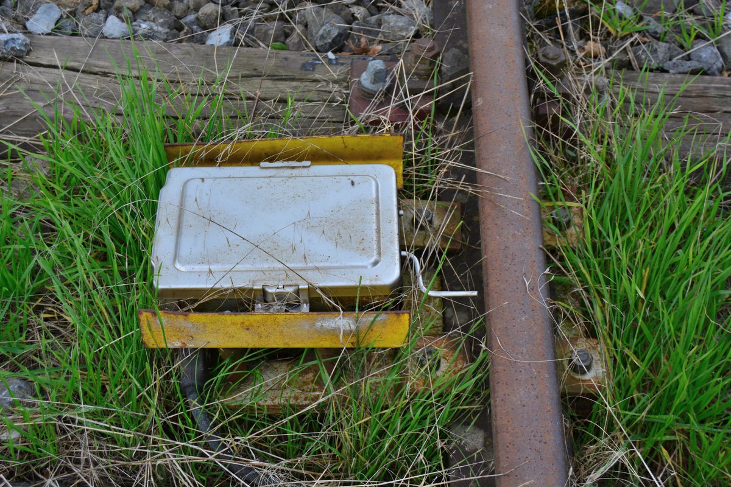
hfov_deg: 35.1
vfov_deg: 23.8
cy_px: 244
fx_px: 1157
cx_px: 366
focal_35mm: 57
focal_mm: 38
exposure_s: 1/640
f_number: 6.3
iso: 500
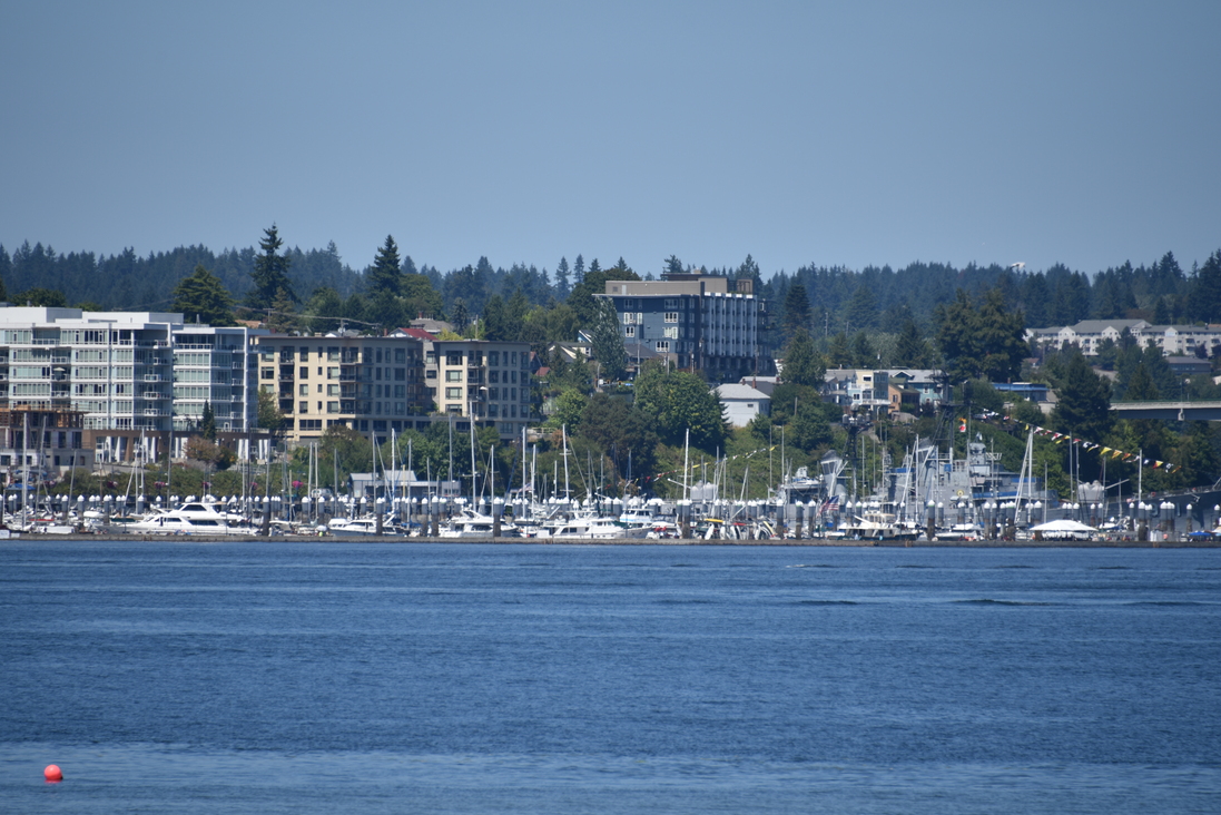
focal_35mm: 350
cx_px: 601
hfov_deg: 5.9
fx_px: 11873
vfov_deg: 3.9
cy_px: 429
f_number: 6.3
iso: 100
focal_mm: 300
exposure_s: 1/640
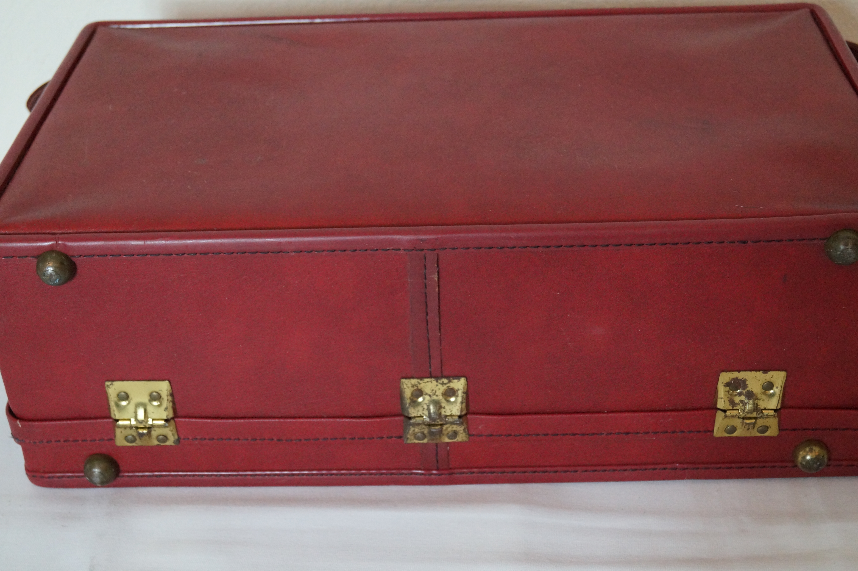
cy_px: 286
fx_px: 1251
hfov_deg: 37.9
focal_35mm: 52
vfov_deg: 25.7
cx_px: 429
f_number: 5
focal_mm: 35
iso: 2500
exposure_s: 1/160
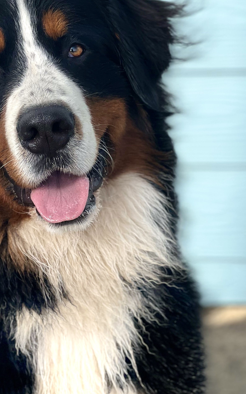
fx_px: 1405
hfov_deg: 10.0
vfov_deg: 15.9
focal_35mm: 131
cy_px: 127
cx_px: 22
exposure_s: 1/481
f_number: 2.8
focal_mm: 9
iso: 32
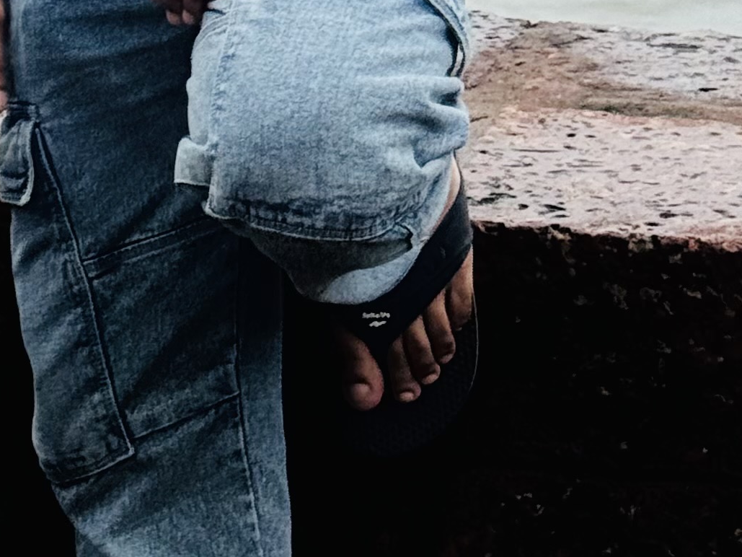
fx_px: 4030
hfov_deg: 10.5
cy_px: -801
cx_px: 267
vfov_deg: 7.4
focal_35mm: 188
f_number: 1.78
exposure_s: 1/7937
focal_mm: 6.76
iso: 80
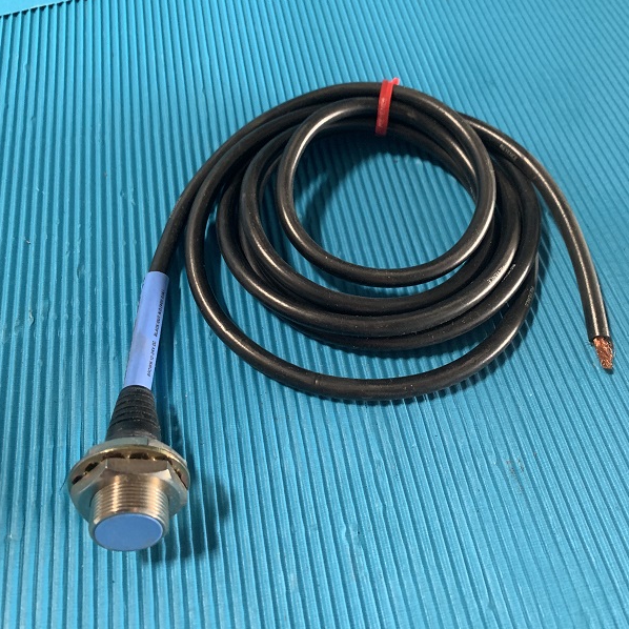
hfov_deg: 52.5
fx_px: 637
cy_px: 288
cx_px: 314
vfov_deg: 52.5
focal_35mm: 31
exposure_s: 1/58
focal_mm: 4.25
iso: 400
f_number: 1.8
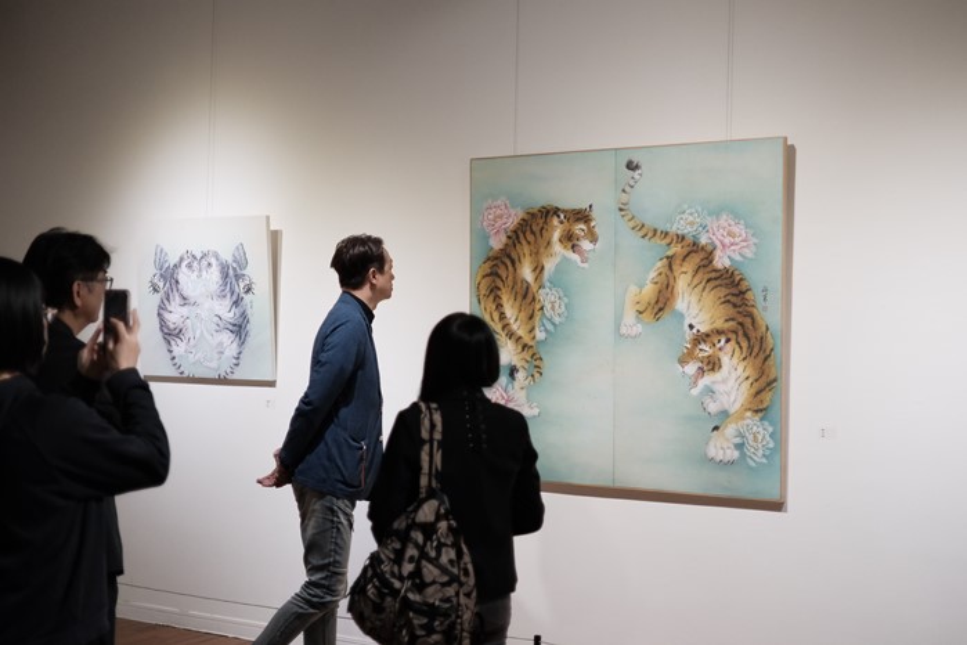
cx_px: 484
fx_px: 1289
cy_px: 322
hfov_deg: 41.1
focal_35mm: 48
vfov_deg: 28.1
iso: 2000
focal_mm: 32
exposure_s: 1/250
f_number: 1.8
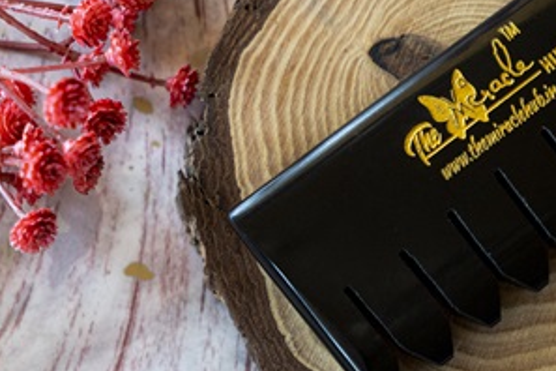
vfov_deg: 9.0
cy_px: 153
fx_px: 2363
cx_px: 483
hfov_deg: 13.3
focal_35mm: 153
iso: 1600
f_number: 5
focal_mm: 70
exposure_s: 1/100
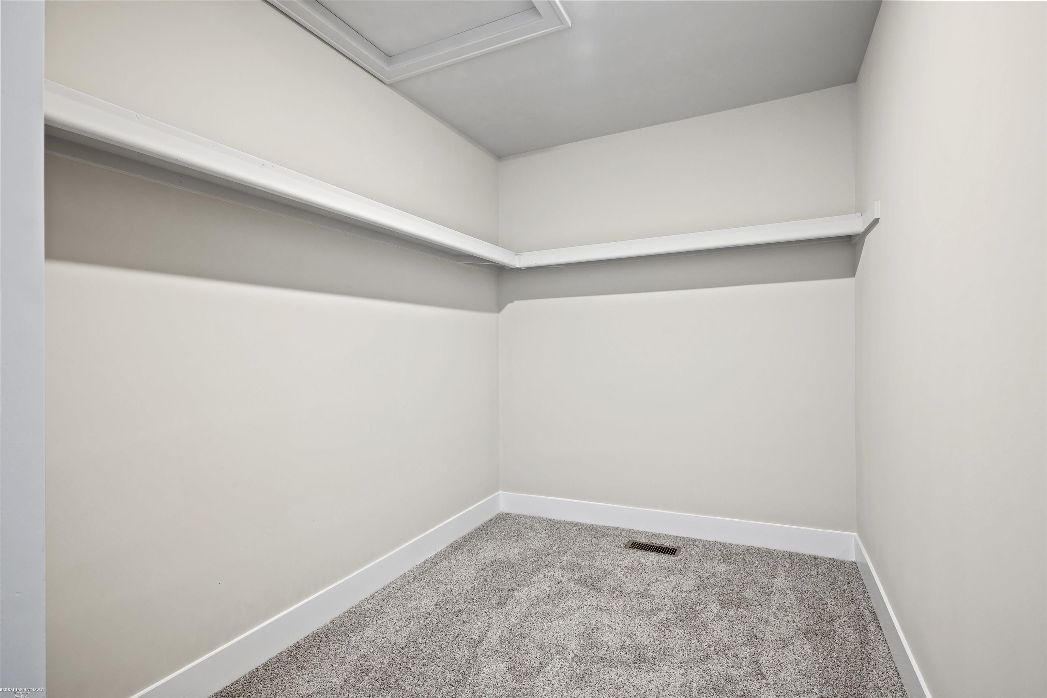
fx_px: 465
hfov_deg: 96.7
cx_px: 524
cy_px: 349
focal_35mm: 16
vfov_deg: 73.7
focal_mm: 16
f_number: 9
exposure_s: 2.5
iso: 250
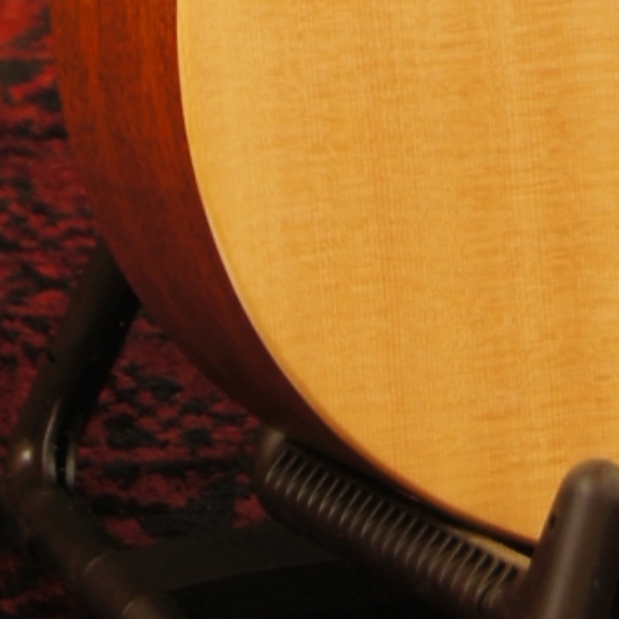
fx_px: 8214
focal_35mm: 406
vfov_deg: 4.2
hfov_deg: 4.3
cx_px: 869
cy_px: -1072
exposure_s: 1/5
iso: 100
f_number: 5.6
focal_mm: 45
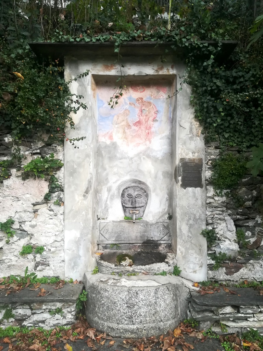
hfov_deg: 53.1
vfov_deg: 67.3
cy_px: 176
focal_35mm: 26
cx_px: 132
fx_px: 263
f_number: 2.2
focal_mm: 3.83
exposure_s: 1/30
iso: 250
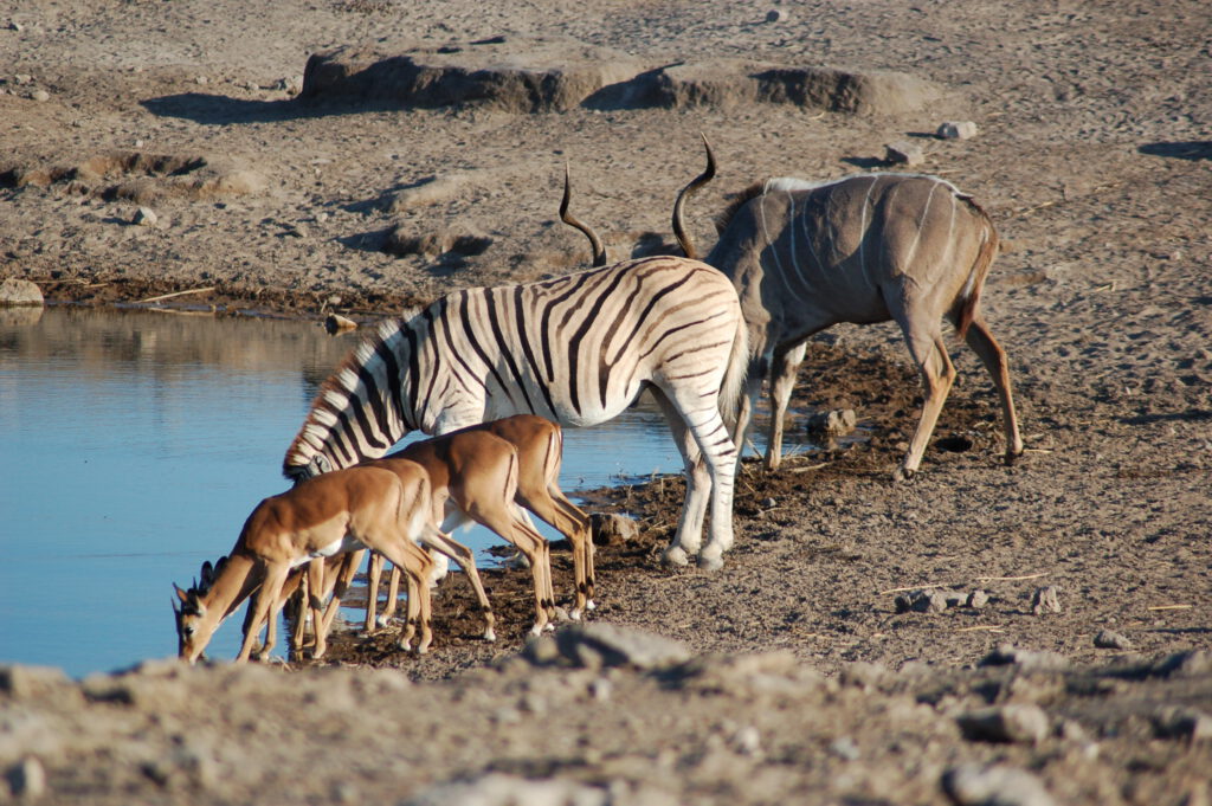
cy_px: 403
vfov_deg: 4.2
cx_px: 606
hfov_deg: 6.2
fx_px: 11101
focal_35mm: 330
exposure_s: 1/1250
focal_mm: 220
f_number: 5
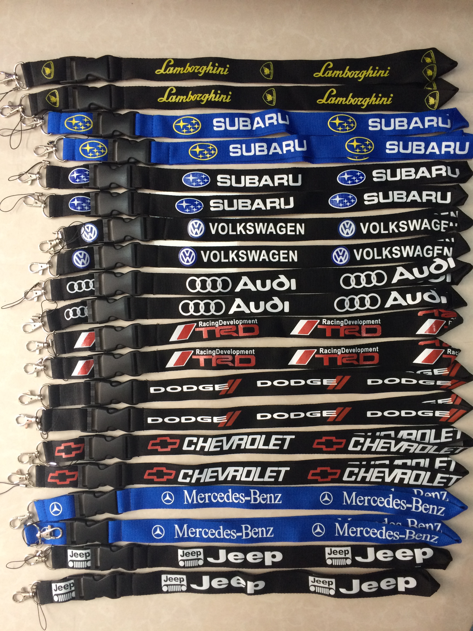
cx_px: 236
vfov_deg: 61.7
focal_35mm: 29
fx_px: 528
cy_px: 316
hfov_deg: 48.2
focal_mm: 4.15
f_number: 2.2
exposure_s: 1/33
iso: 80
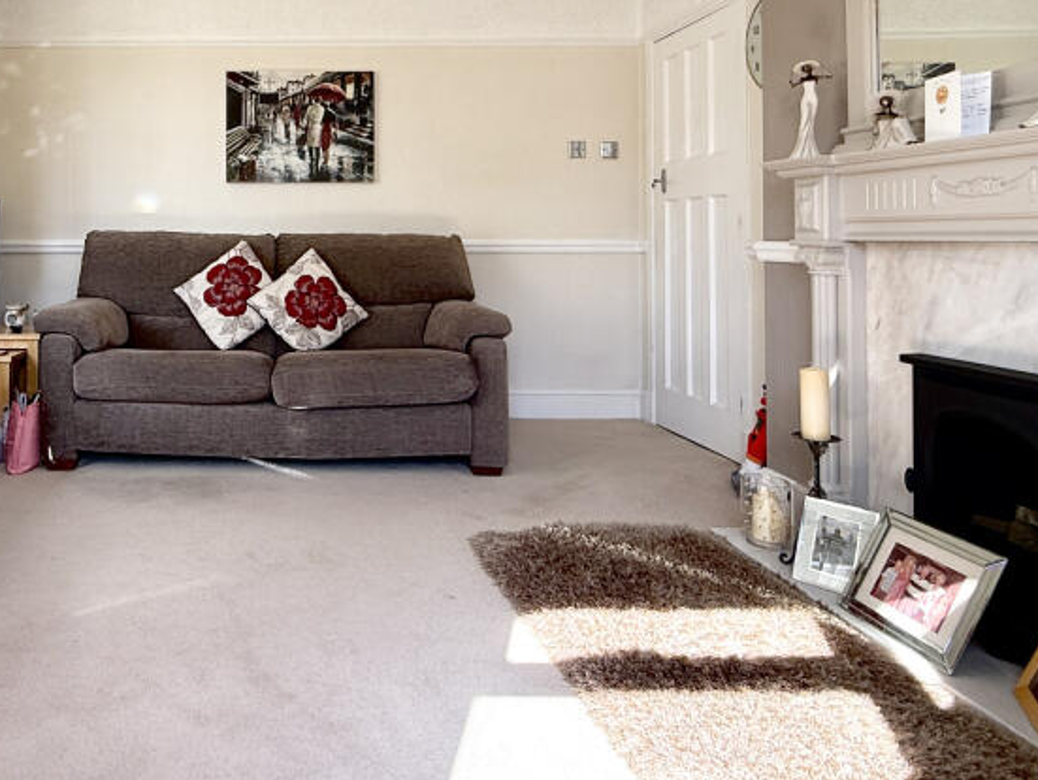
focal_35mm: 26
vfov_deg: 51.5
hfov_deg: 63.4
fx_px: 780
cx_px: 262
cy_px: 224
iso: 64
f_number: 2.2
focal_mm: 2.22
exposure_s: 1/121
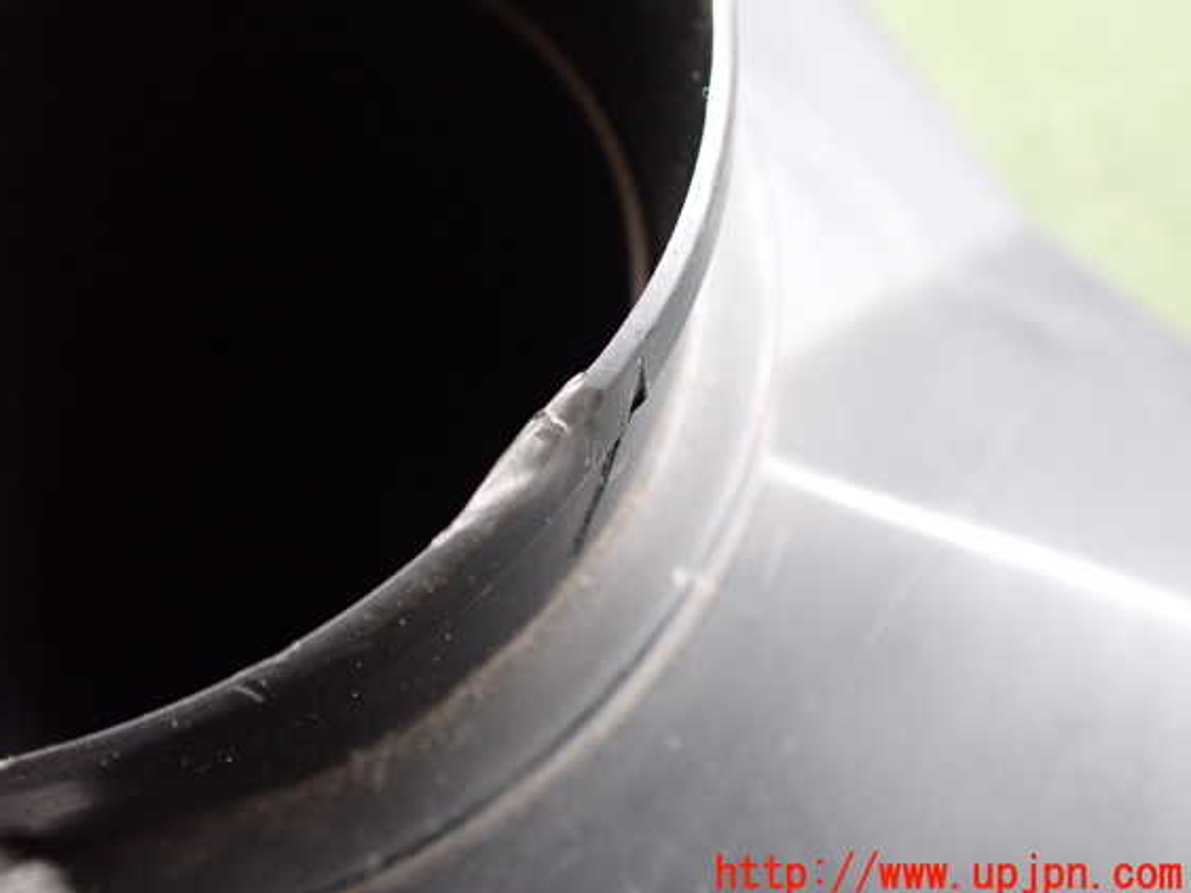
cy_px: 425
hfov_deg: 56.8
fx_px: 1101
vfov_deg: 44.1
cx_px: 558
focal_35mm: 32
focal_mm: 5.4
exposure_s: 1/125
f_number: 2.3
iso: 800
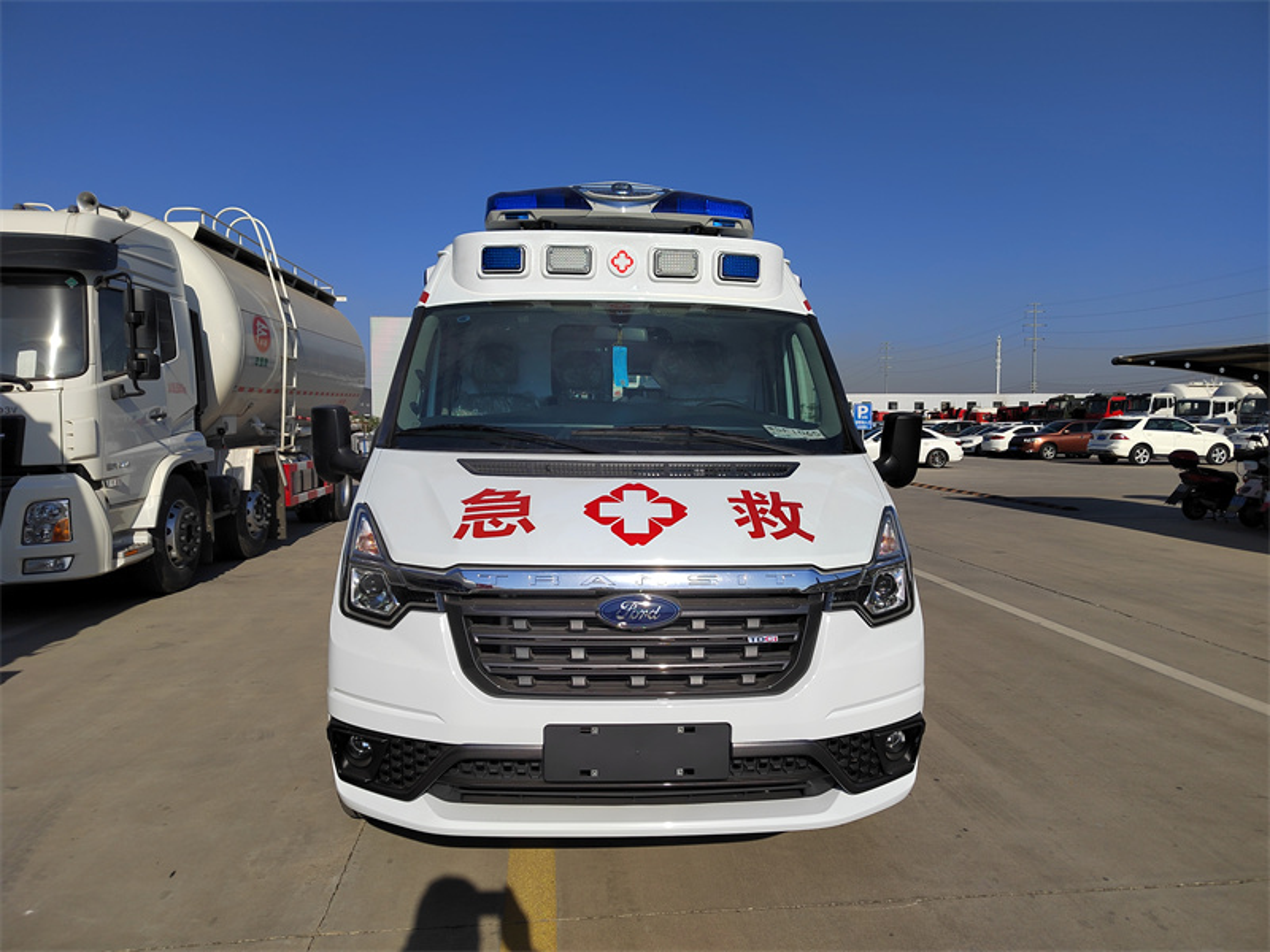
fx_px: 844
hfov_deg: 73.9
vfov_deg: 58.9
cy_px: 476
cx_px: 635
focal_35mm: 23
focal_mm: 5.52
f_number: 1.9
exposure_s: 1/1600
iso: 100
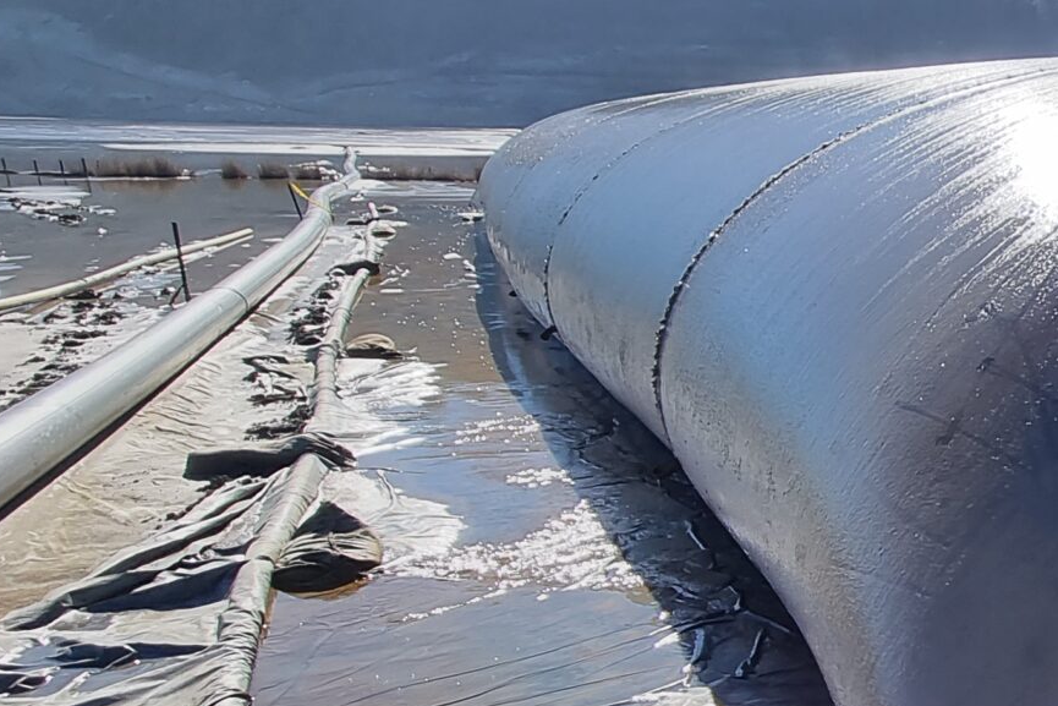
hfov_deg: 30.5
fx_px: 1176
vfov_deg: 33.3
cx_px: 1533
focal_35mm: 40
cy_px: 431
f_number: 2.2
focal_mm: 2.2
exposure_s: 1/1800
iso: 50
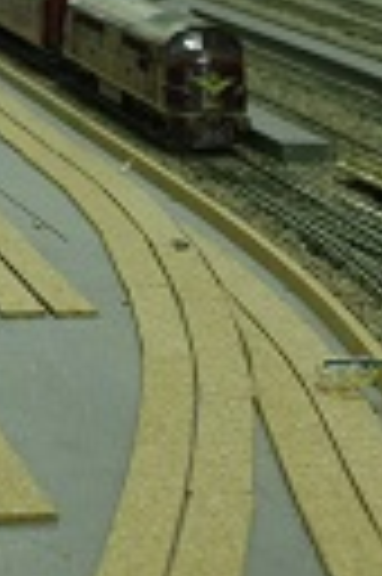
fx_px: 1947
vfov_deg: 16.8
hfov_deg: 11.2
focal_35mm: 122
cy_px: 353
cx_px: 139
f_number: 4
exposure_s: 1/60
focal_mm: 26.25
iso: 3200
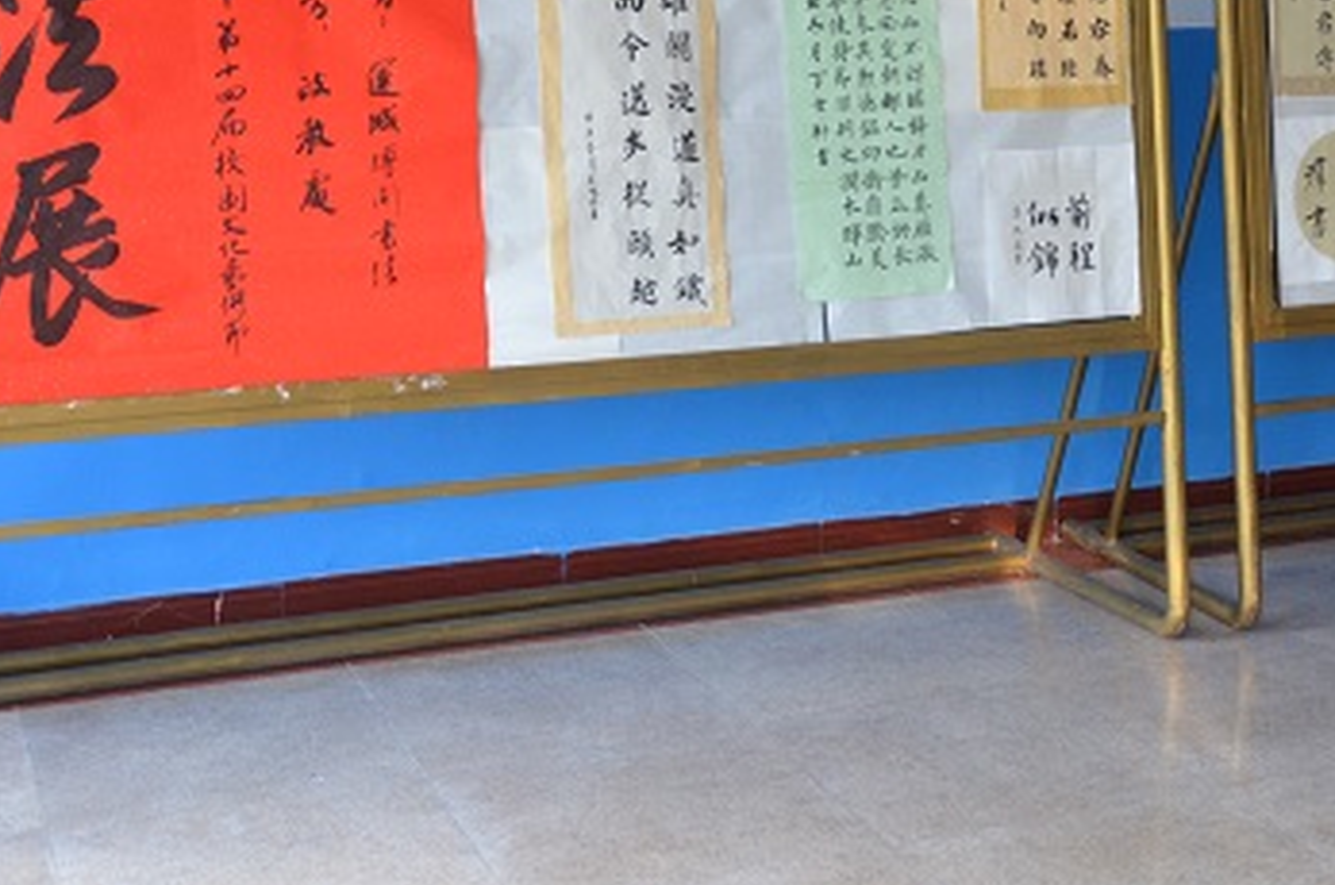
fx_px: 2401
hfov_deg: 30.7
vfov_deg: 20.7
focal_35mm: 65
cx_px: 931
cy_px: 183
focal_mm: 25
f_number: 4.8
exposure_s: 1/90
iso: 1000
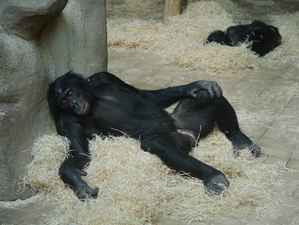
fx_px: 726
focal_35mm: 84
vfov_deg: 17.6
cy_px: 112
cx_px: 150
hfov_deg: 23.3
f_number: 5.6
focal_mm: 42
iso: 800
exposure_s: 1/40
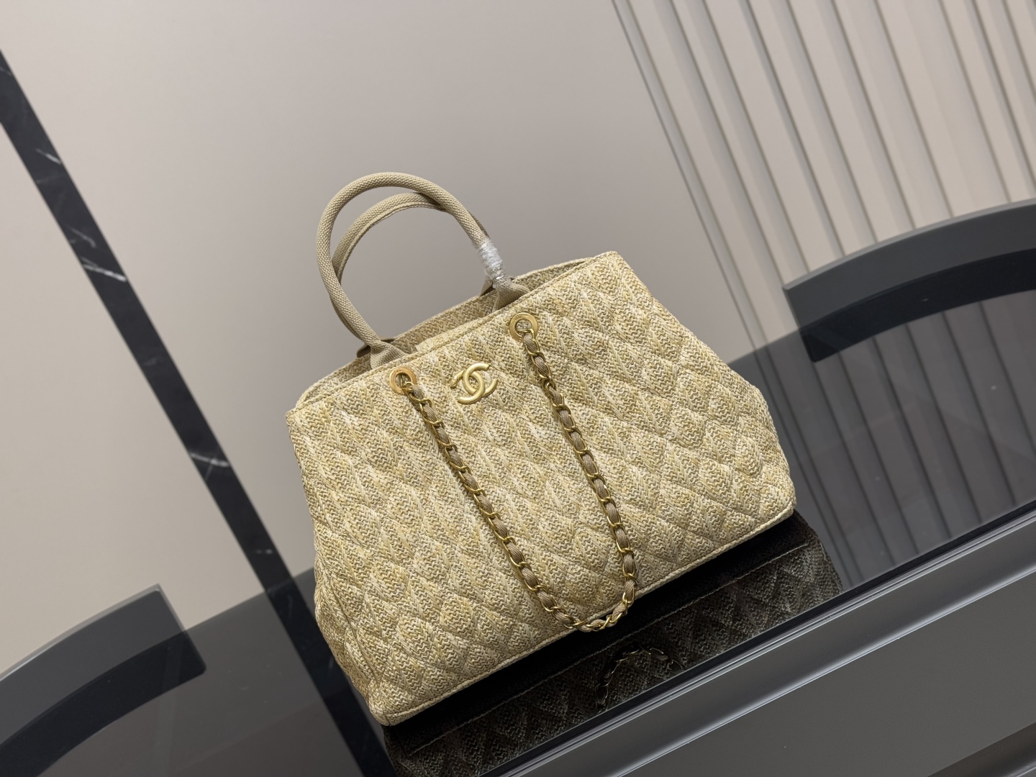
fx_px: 1437
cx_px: 518
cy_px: 388
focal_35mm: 48
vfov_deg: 30.3
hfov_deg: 39.7
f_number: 1.78
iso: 64
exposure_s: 1/50
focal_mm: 6.76
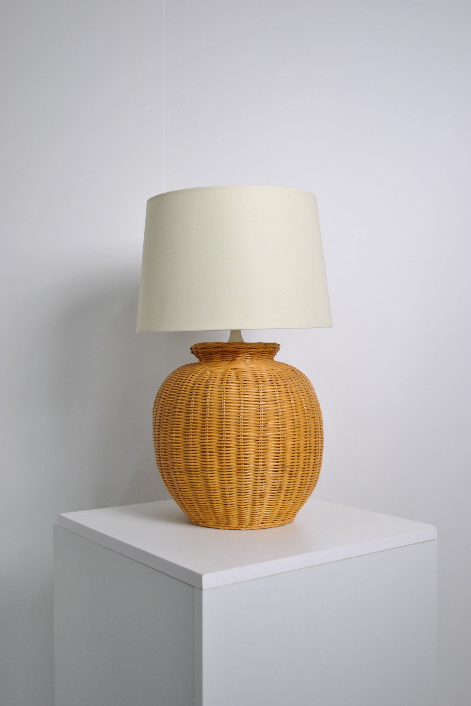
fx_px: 785
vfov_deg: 48.5
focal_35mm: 40
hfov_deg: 33.4
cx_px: 239
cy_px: 356
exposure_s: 1/50
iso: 200
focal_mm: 26
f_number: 4.5
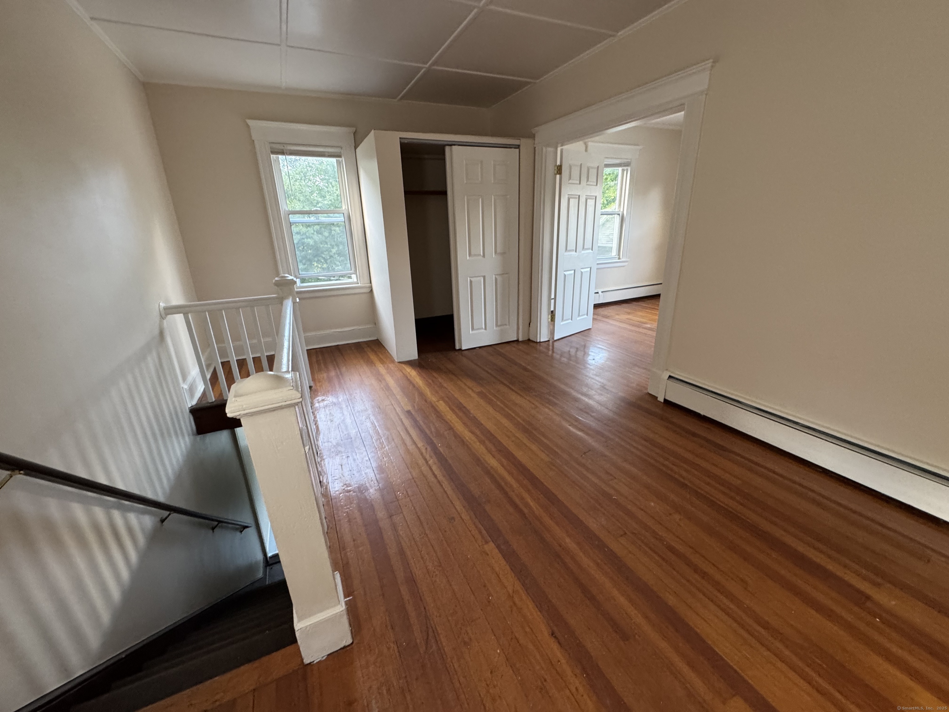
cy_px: 356
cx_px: 474
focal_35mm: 14
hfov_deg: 102.1
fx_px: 384
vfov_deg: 85.7
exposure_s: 1/72
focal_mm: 2.22
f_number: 2.2
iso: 320
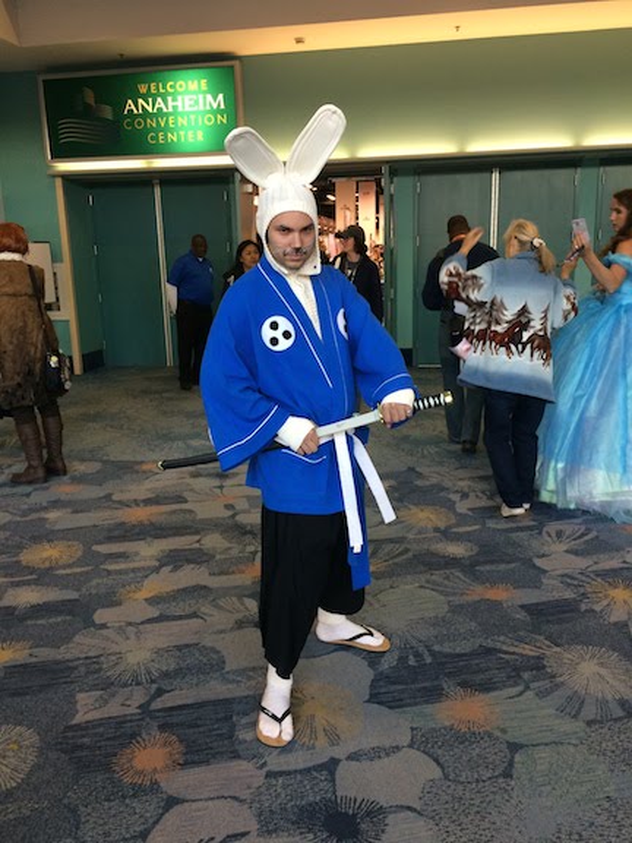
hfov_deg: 48.2
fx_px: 706
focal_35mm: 29
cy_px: 422
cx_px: 316
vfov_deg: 61.7
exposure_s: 1/30
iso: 80
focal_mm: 4.15
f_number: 2.2
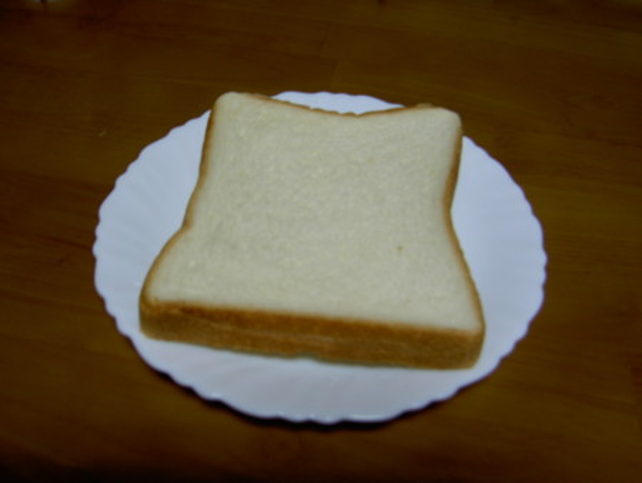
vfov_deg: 41.8
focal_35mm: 34
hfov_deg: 53.9
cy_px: 242
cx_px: 321
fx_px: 631
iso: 50
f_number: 2.8
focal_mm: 5.6
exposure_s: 1/10
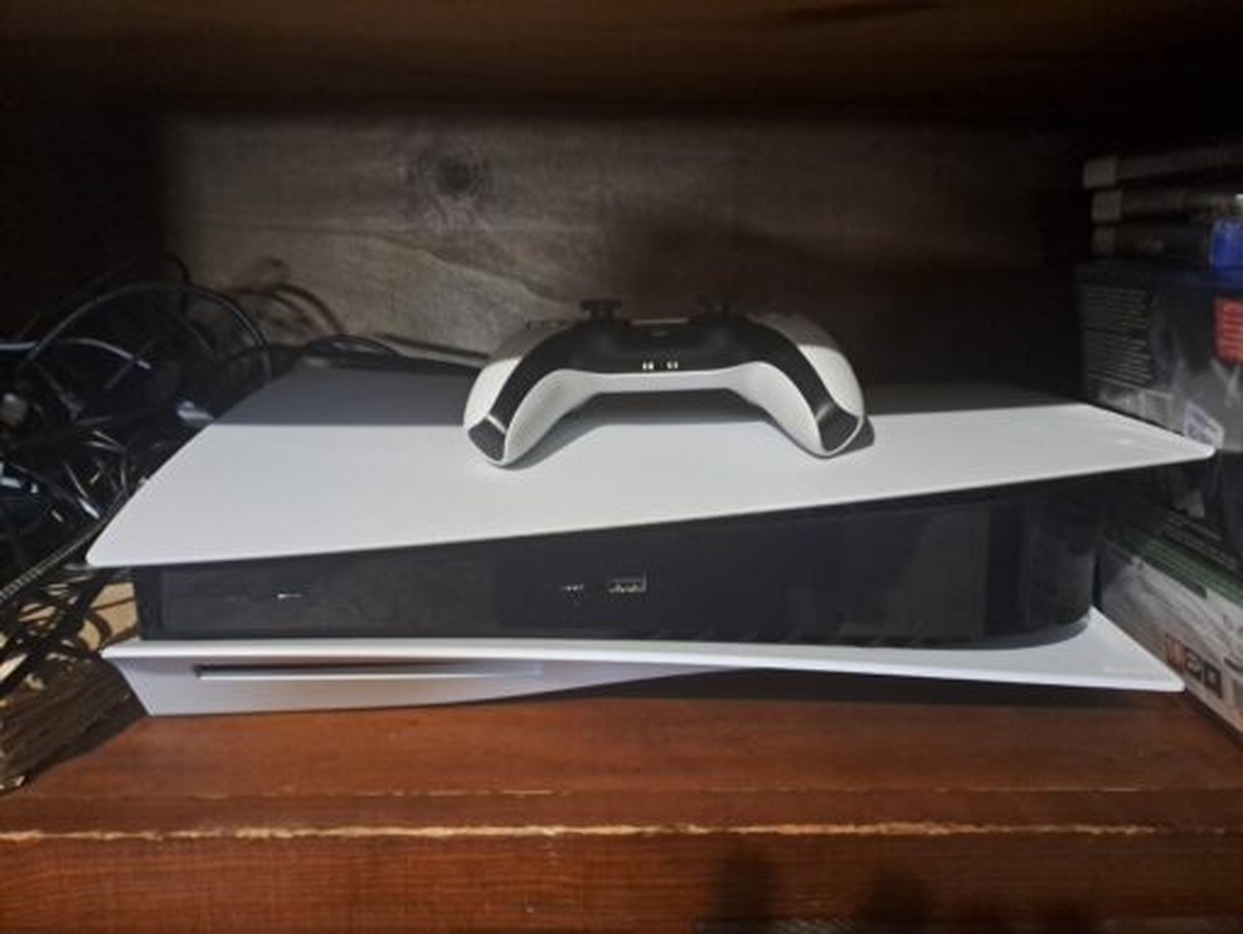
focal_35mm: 25
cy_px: 467
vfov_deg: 55.0
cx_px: 622
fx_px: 899
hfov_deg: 69.3
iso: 1000
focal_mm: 4.65
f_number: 1.8
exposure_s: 1/17
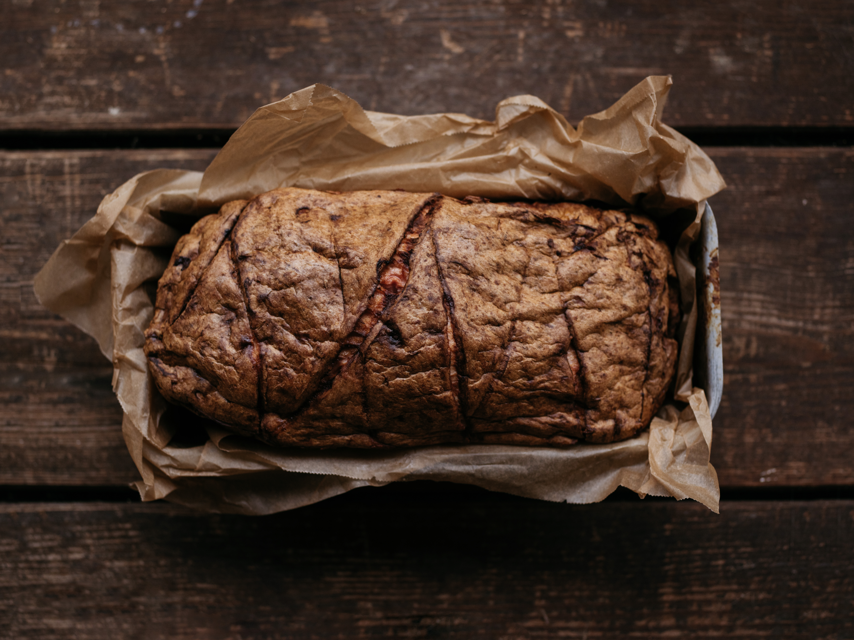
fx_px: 1456
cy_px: 320
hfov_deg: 32.7
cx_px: 427
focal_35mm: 59
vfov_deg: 24.8
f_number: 4
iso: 800
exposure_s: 1/320
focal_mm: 75
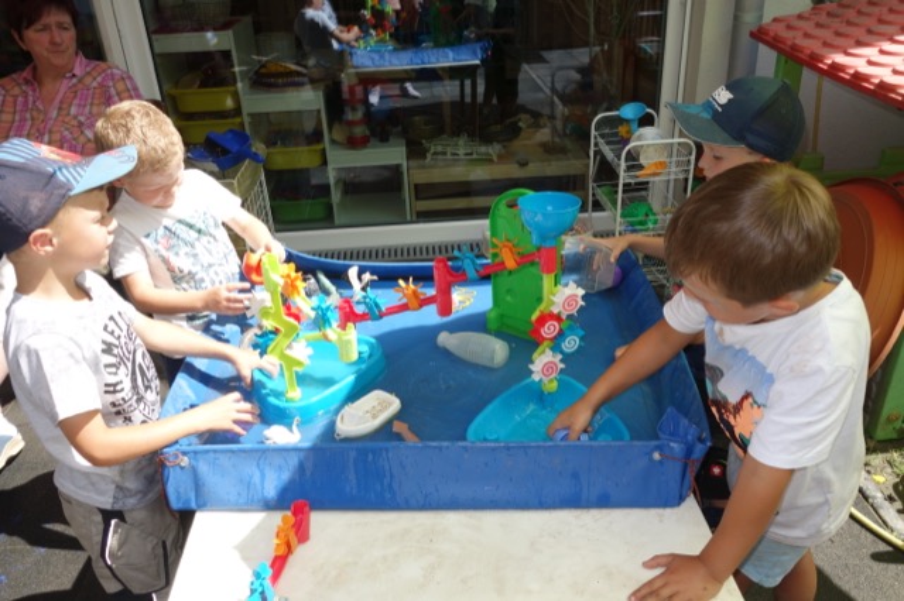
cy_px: 300
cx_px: 452
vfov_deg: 43.6
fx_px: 753
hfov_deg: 62.0
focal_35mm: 30
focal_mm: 11.18
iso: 125
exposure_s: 1/200
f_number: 5.6
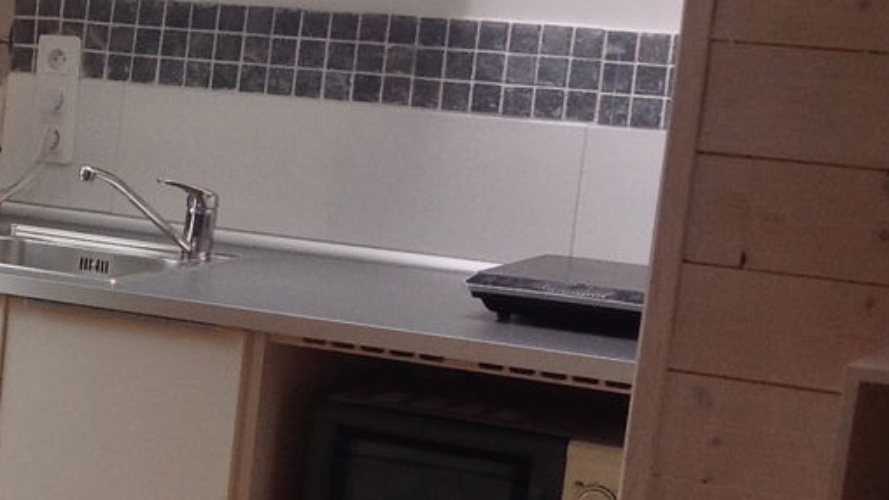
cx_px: -430
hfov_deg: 16.4
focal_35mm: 120
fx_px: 2829
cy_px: 429
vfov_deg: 10.1
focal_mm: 4.28
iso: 64
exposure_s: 1/120
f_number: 2.4
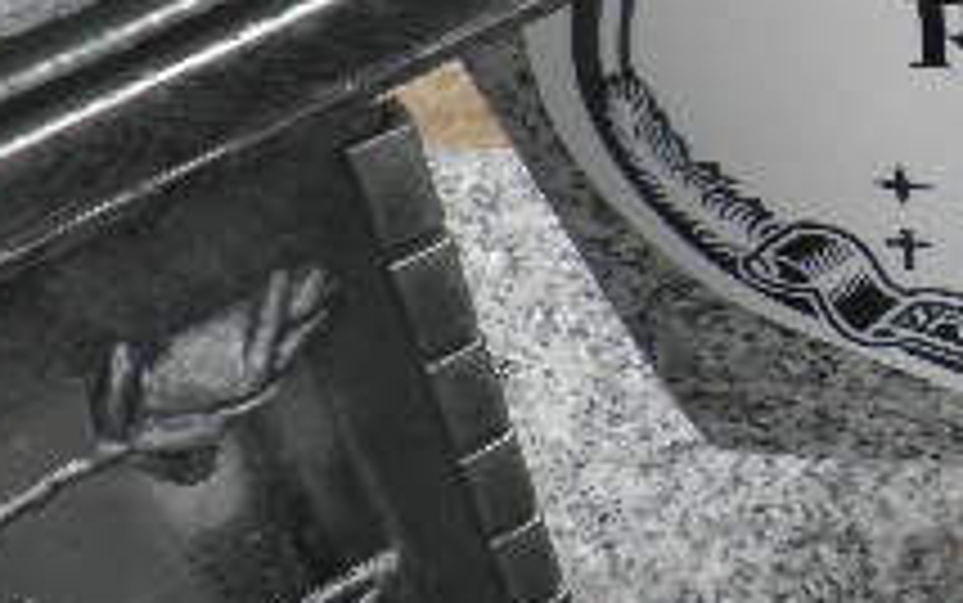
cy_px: -126
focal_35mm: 76
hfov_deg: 24.0
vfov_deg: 16.5
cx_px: 1233
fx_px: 1996
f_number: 3.3
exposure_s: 1/320
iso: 64
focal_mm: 4.3
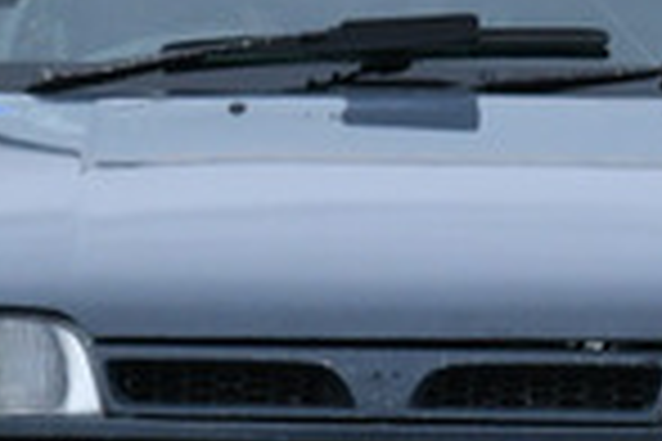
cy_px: -122
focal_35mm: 3590
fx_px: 66011
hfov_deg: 0.6
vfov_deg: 0.4
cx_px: 288
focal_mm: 440
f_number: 11
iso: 800
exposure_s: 1/640
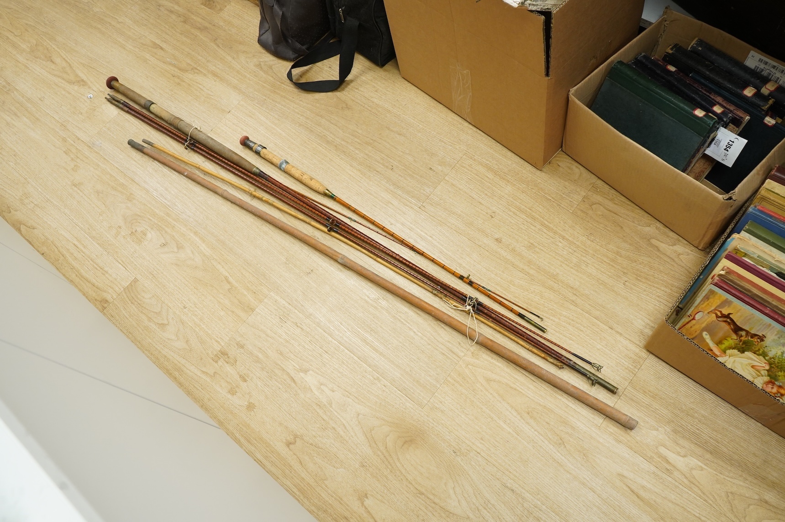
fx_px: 610
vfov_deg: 46.3
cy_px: 261
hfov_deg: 65.5
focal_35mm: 28
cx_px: 392
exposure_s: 1/80
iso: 2500
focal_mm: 28
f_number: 7.1
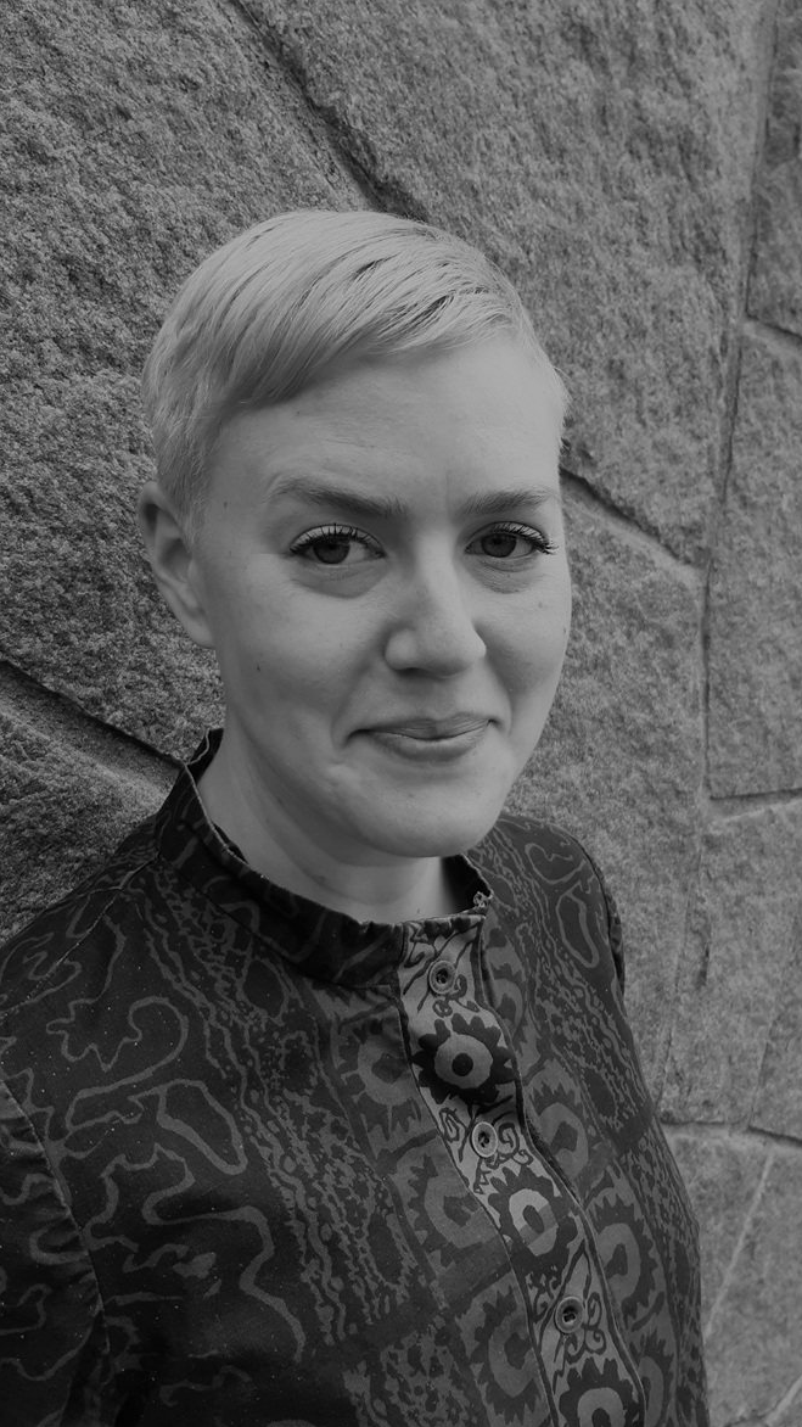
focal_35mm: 29
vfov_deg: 66.1
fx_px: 1097
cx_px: 370
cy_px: 699
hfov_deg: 40.1
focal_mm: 3.92
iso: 40
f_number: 1.7
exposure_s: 1/200
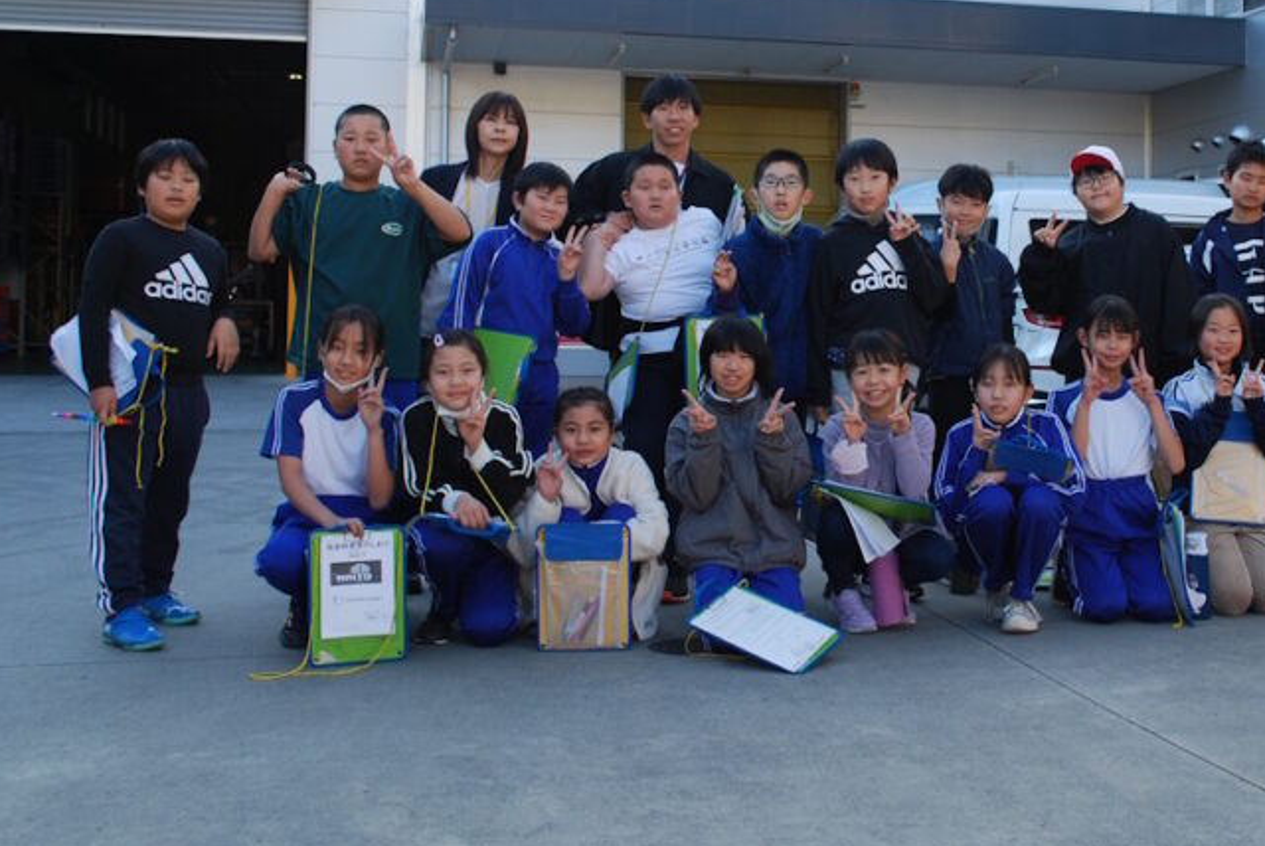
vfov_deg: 27.9
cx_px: 886
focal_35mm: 48
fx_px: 1688
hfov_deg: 40.3
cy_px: 252
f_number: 5.6
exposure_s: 1/125
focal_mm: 20
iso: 180
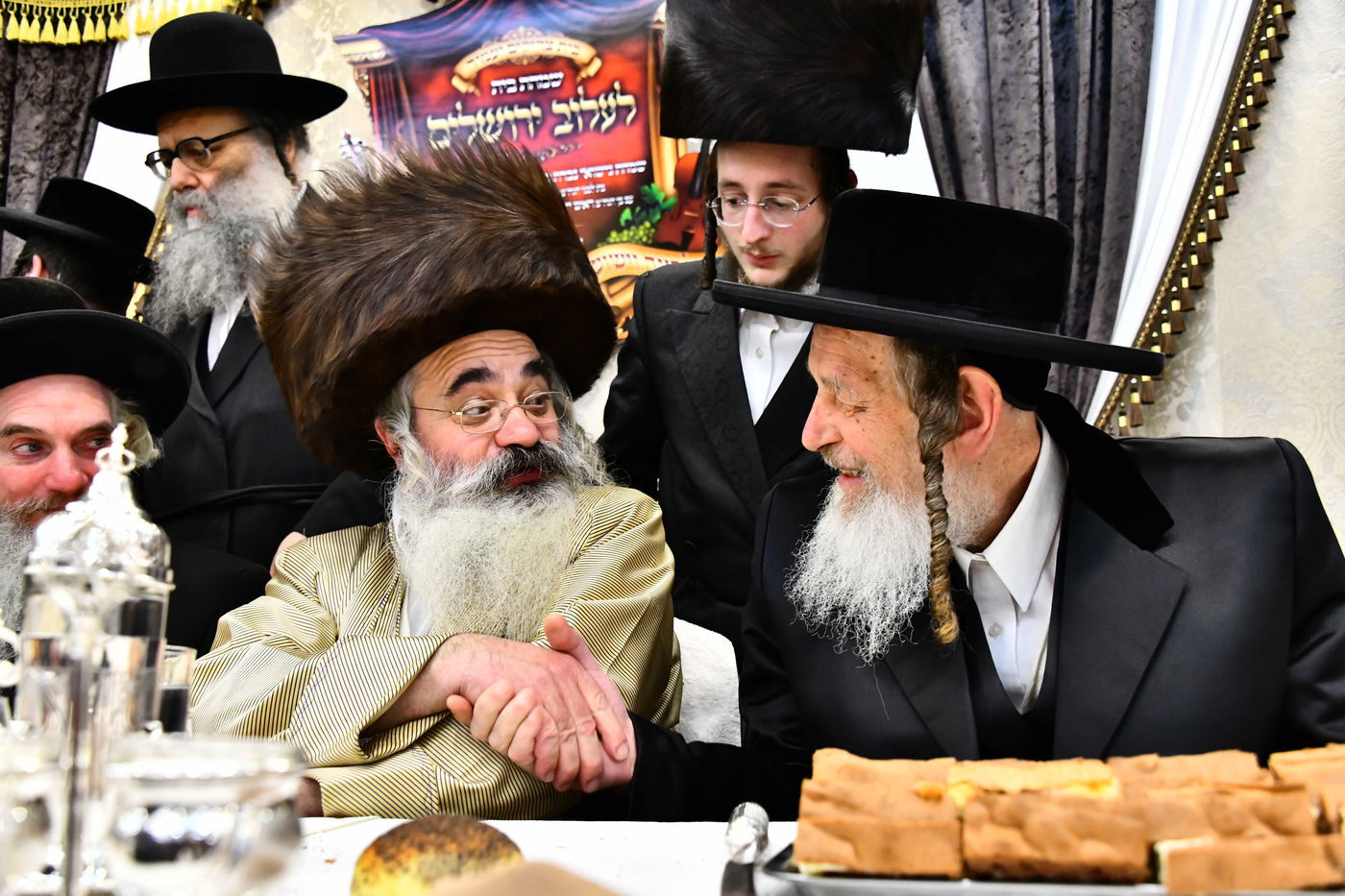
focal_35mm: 35
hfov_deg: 54.4
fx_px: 1307
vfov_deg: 37.8
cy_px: 448
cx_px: 672
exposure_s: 1/100
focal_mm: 35
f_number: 5.6
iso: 4000
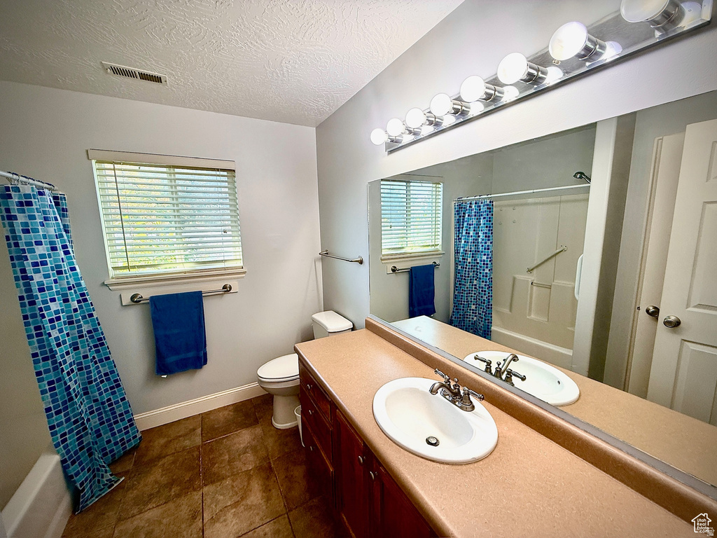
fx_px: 290
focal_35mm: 14
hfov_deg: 102.1
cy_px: 269
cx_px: 358
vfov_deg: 85.7
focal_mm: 2.22
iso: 80
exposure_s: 1/120
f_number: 2.2
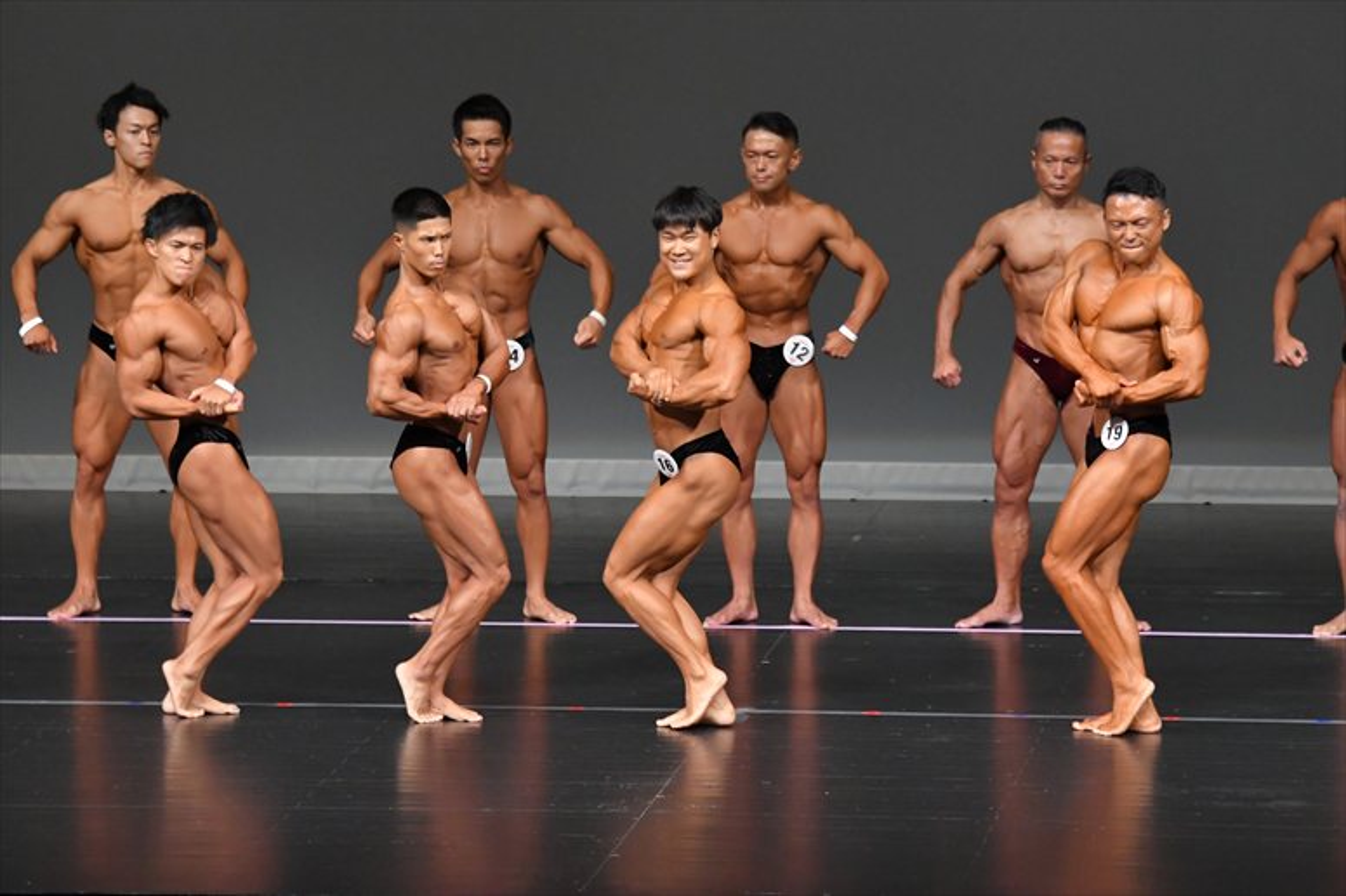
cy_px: 448
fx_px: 9530
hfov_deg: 8.1
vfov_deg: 5.4
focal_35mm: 255
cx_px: 673
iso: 4000
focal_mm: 170
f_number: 5.6
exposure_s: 1/400
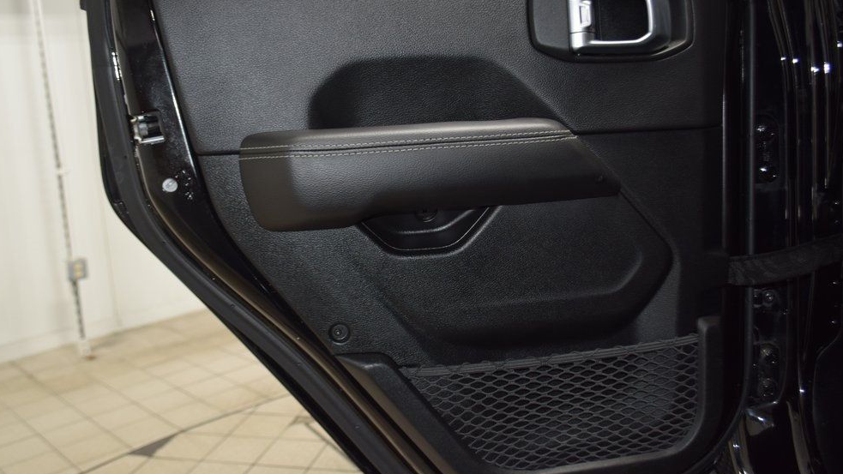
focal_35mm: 36
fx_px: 805
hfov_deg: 55.3
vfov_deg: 32.8
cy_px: 210
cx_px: 430
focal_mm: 22
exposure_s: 1/30
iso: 640
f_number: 3.8
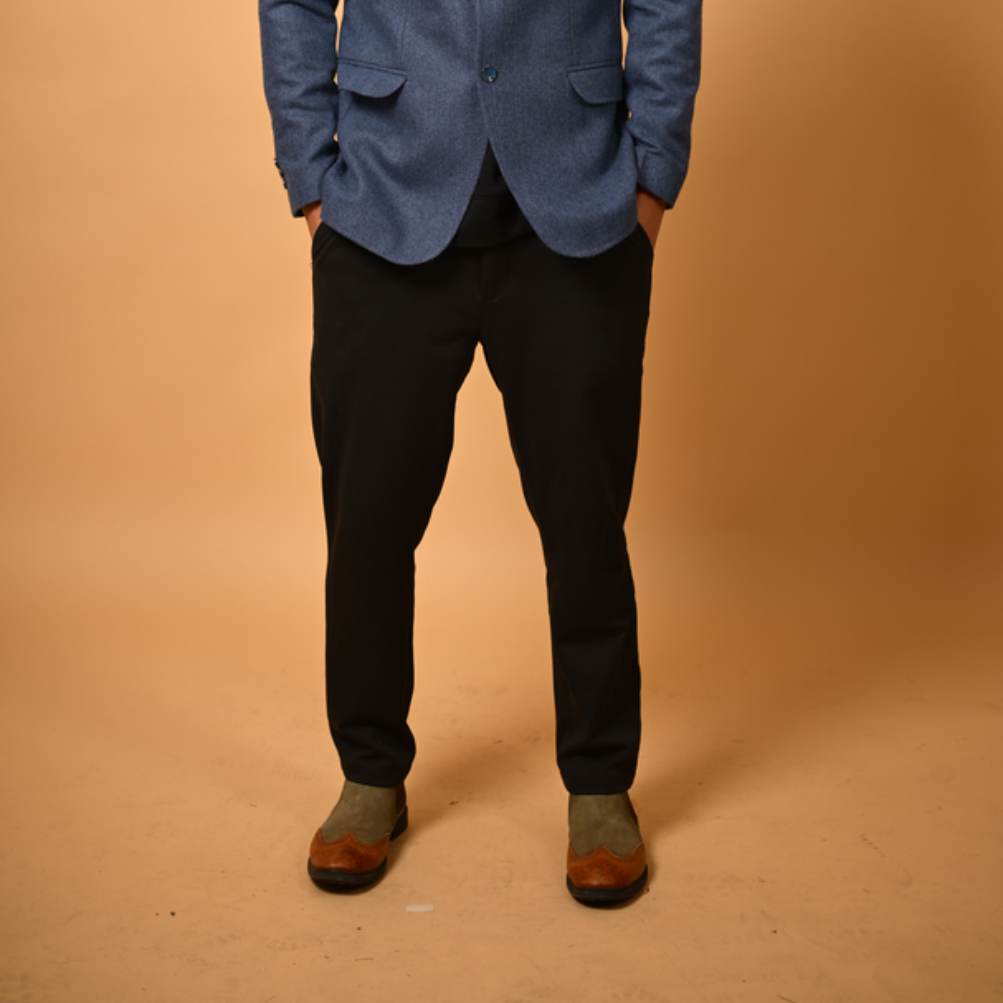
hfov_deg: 22.5
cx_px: 468
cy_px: 122
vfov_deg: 22.0
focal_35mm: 77
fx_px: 2524
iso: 160
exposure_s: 1/1000
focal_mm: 50
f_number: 2.2
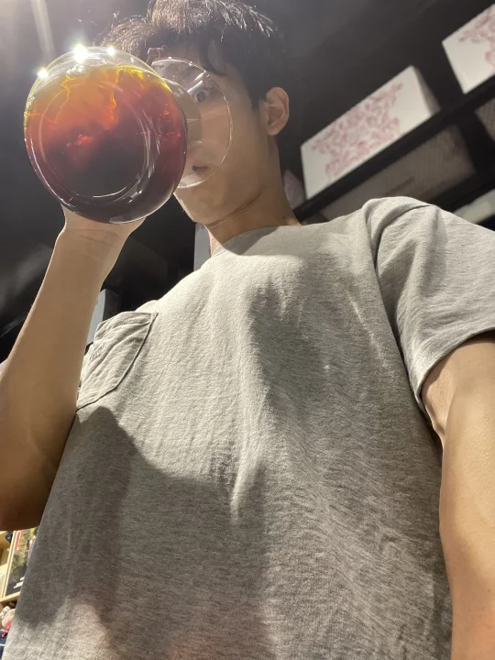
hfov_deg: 46.8
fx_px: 572
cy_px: 330
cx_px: 248
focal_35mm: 30
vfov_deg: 60.0
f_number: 2.2
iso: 125
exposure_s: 1/50
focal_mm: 2.71
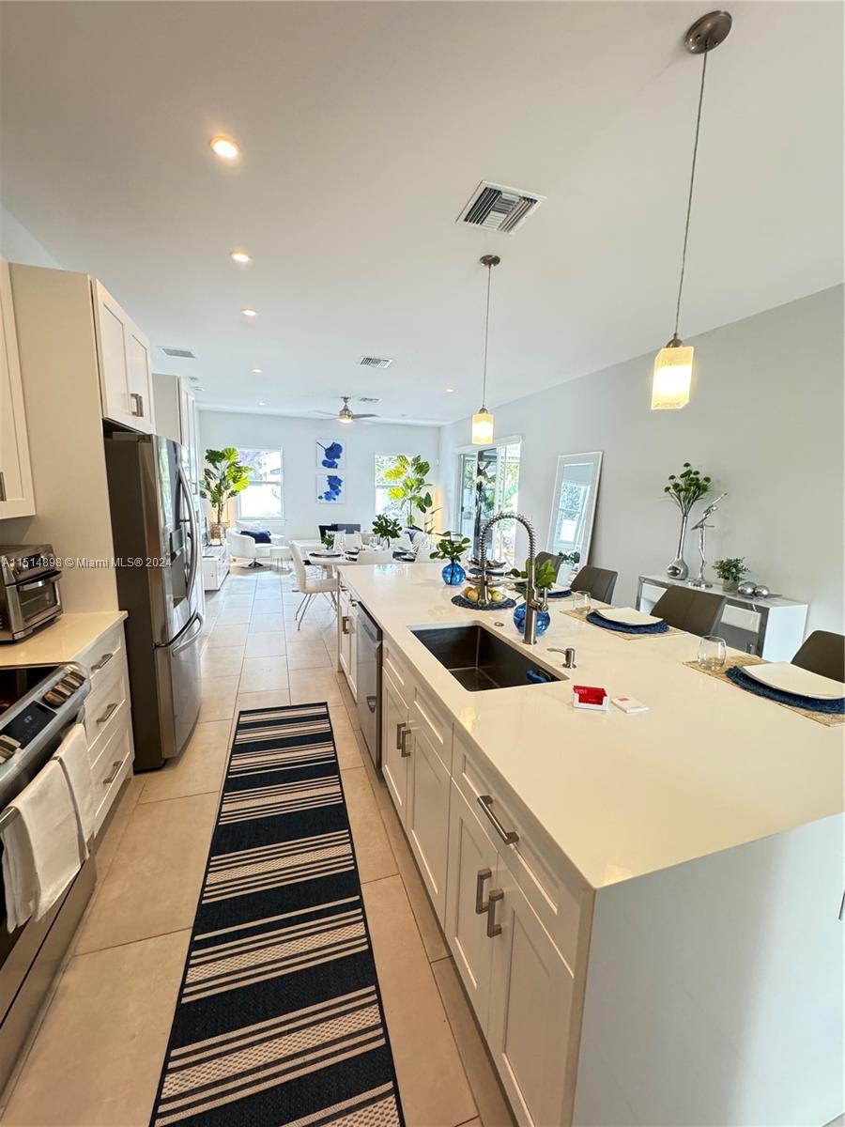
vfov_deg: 102.1
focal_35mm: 14
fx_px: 456
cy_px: 564
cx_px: 422
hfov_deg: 85.7
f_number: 2.2
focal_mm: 2.22
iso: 320
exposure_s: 1/60
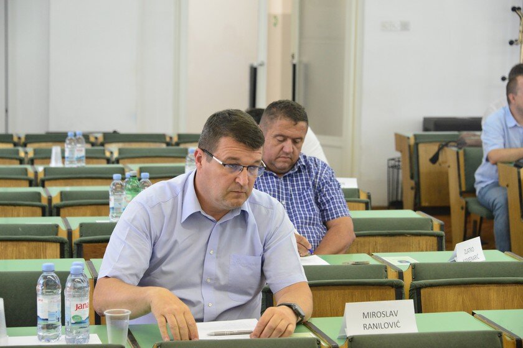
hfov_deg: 22.6
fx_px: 1307
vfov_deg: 15.2
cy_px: 174
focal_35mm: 90
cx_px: 262
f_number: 5.3
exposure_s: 1/125
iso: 4000
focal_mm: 90
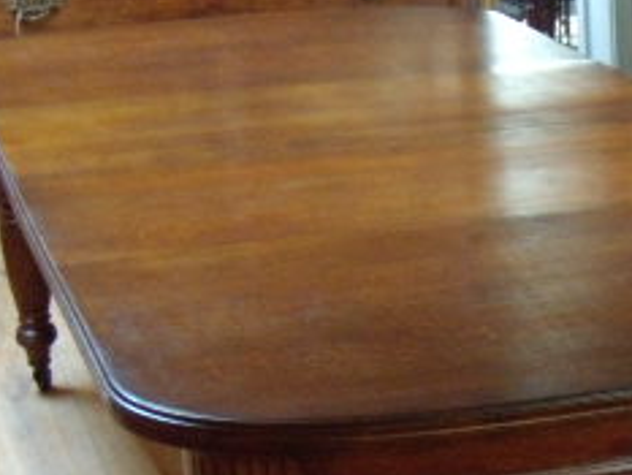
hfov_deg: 19.7
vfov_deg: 14.9
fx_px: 1808
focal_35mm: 99
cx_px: 461
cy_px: 369
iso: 400
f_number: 3.6
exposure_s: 1/10
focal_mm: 6.4
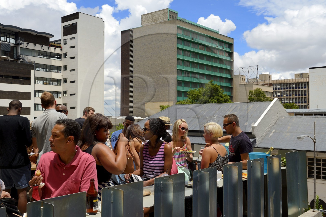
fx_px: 326
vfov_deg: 36.9
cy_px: 108
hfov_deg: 53.1
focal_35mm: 36
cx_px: 163
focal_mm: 36
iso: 200
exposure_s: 1/400
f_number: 11
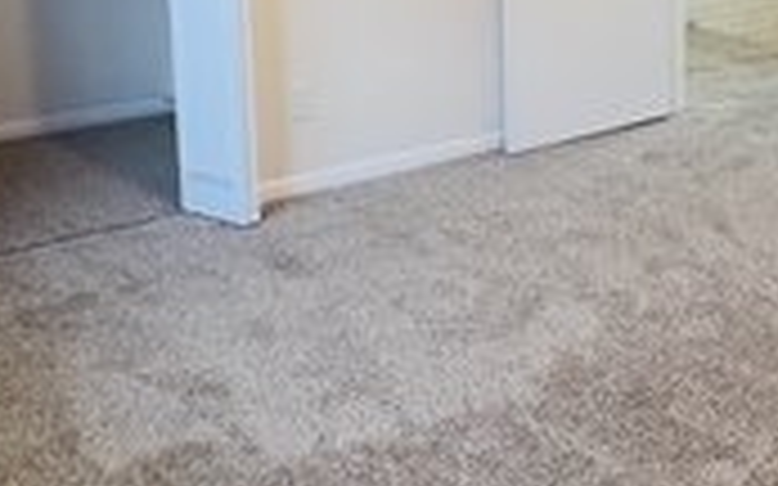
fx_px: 1081
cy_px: -50
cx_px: 580
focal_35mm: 51
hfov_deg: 38.6
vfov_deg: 23.7
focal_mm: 1.57
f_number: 1.8
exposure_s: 1/60
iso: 250
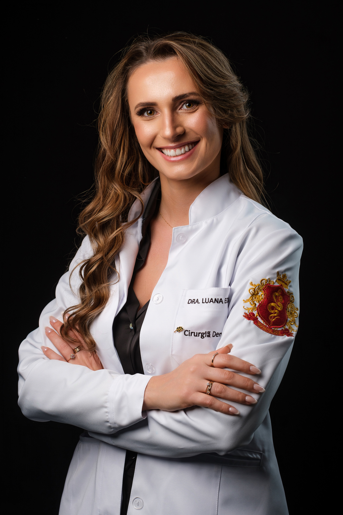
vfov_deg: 27.0
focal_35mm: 75
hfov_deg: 18.2
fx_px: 1072
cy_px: 258
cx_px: 172
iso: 160
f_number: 5
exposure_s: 1/60
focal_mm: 50
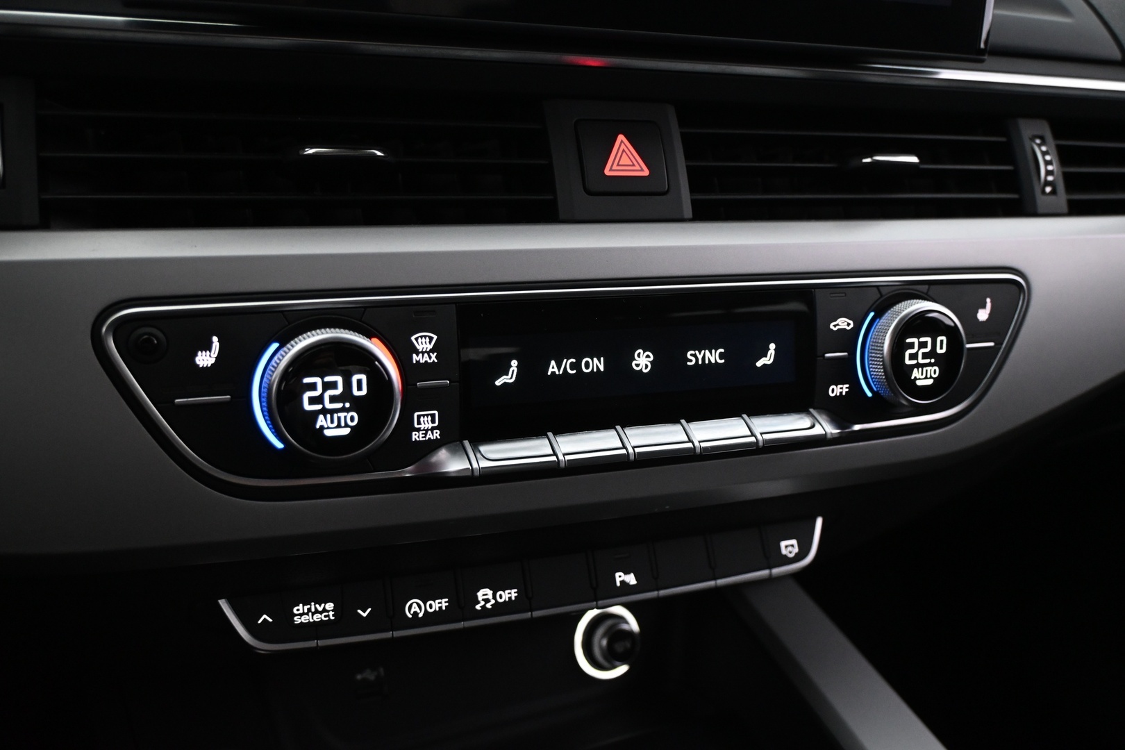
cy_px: 375
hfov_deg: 58.3
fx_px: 1008
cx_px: 562
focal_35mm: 32
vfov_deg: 40.8
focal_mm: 21.5
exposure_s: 1/30
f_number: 4
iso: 2200
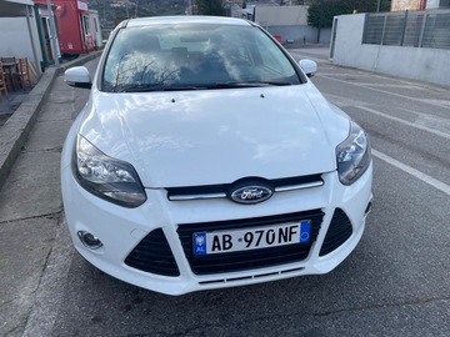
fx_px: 338
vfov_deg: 53.1
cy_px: 168
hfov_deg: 67.3
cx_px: 225
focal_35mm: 26
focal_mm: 4.2
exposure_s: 1/1984
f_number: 1.6
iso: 32
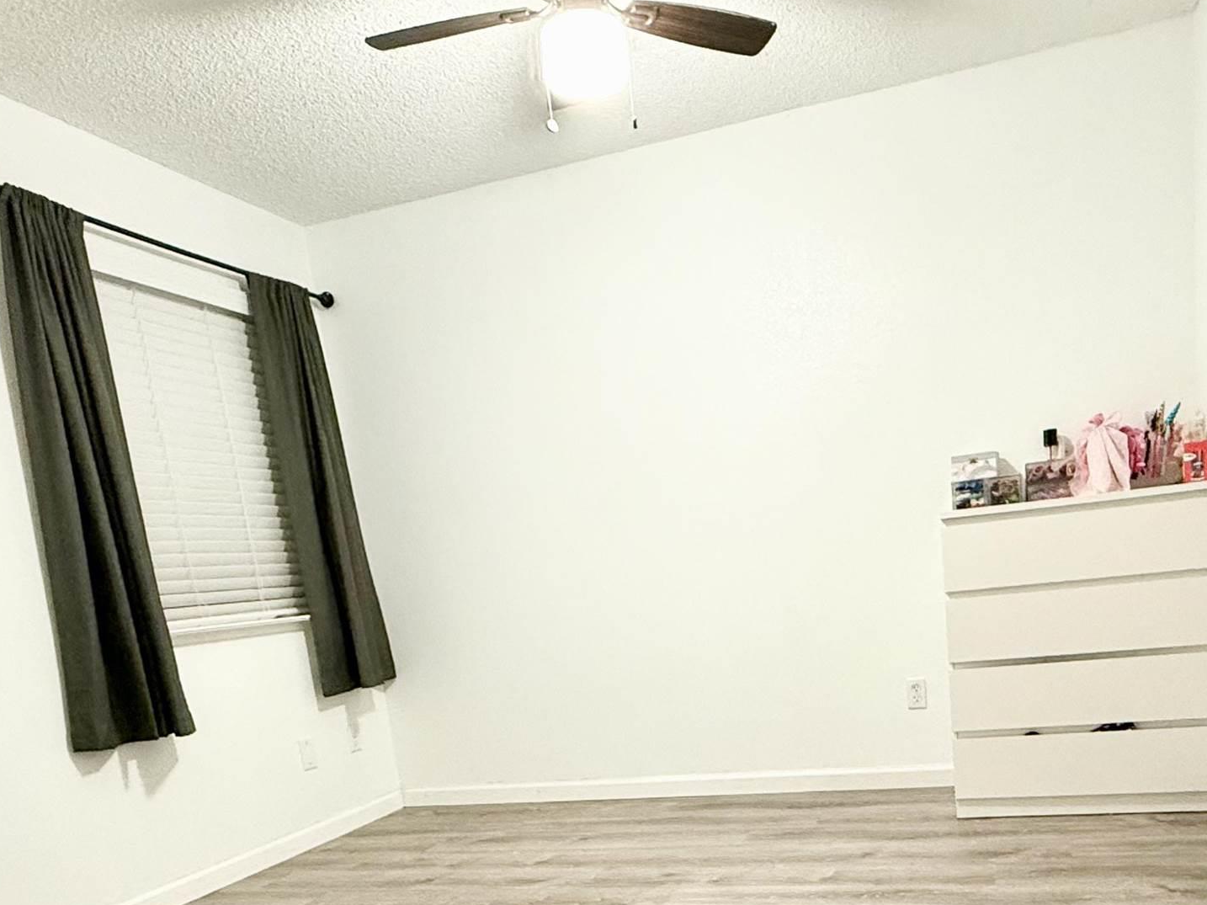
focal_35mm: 30
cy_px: 795
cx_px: 702
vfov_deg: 43.2
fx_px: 1046
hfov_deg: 59.6
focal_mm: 2.22
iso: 500
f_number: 2.2
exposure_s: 1/60
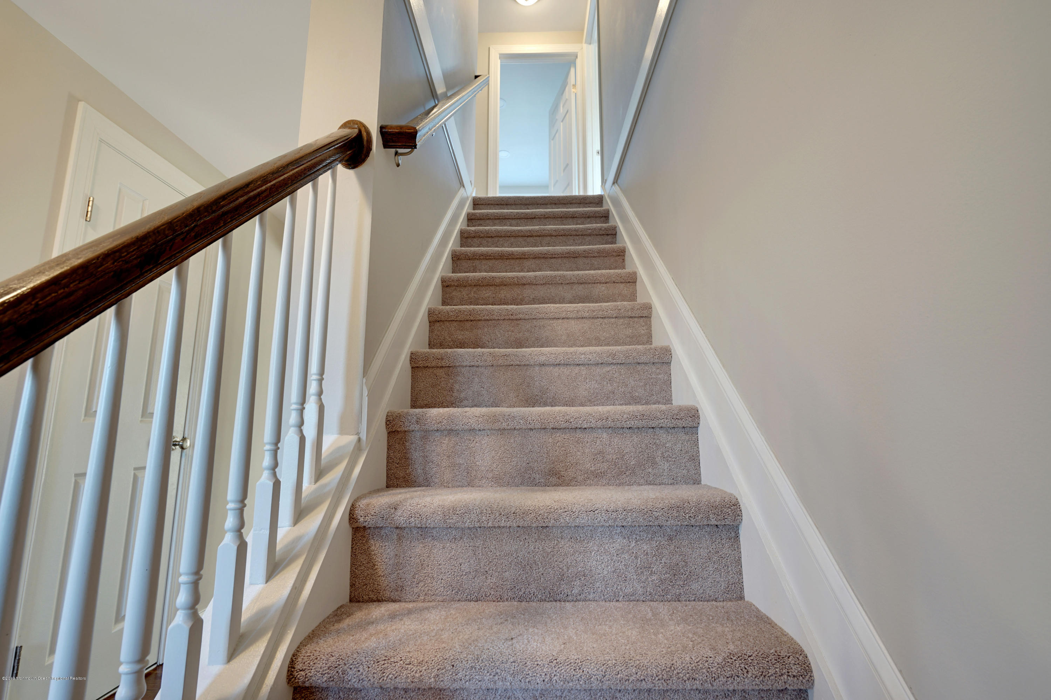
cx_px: 526
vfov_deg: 73.7
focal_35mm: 16
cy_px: 350
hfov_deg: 96.7
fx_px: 467
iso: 200
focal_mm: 16
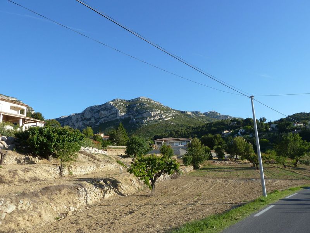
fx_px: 224
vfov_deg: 54.9
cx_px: 155
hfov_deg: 69.4
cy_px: 116
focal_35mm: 25
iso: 80
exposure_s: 1/400
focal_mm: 4.1
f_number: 4
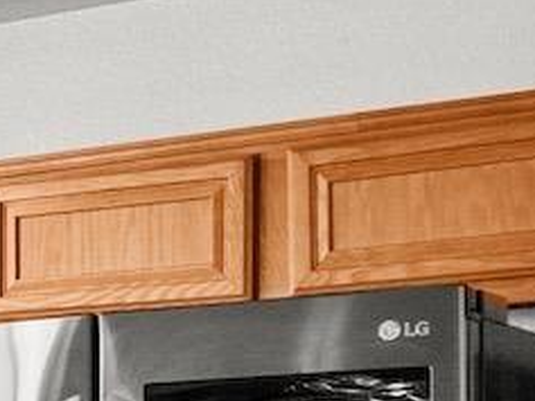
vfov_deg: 10.0
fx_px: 2121
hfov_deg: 11.4
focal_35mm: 137
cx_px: -822
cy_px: 826
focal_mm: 11
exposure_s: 1/4
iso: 400
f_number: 8
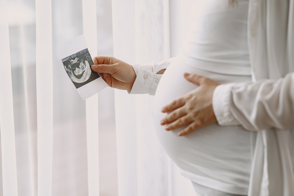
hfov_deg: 23.9
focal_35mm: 85
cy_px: 98
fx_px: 694
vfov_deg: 16.1
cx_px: 147
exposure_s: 1/320
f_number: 2.8
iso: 320
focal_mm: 85
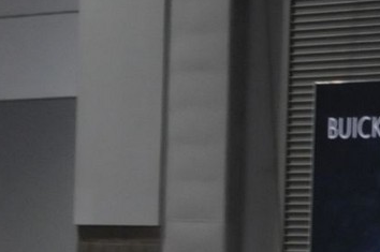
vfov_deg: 5.3
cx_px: 901
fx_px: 2677
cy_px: 570
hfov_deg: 7.6
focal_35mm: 254
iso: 800
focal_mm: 24
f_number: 4
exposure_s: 1/60
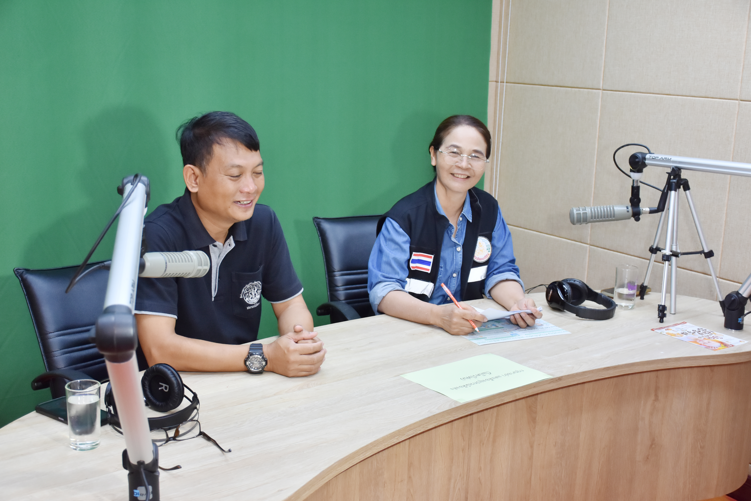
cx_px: 376
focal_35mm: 45
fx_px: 939
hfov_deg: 43.6
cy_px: 250
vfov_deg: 29.9
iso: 640
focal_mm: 30
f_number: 4
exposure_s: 1/250
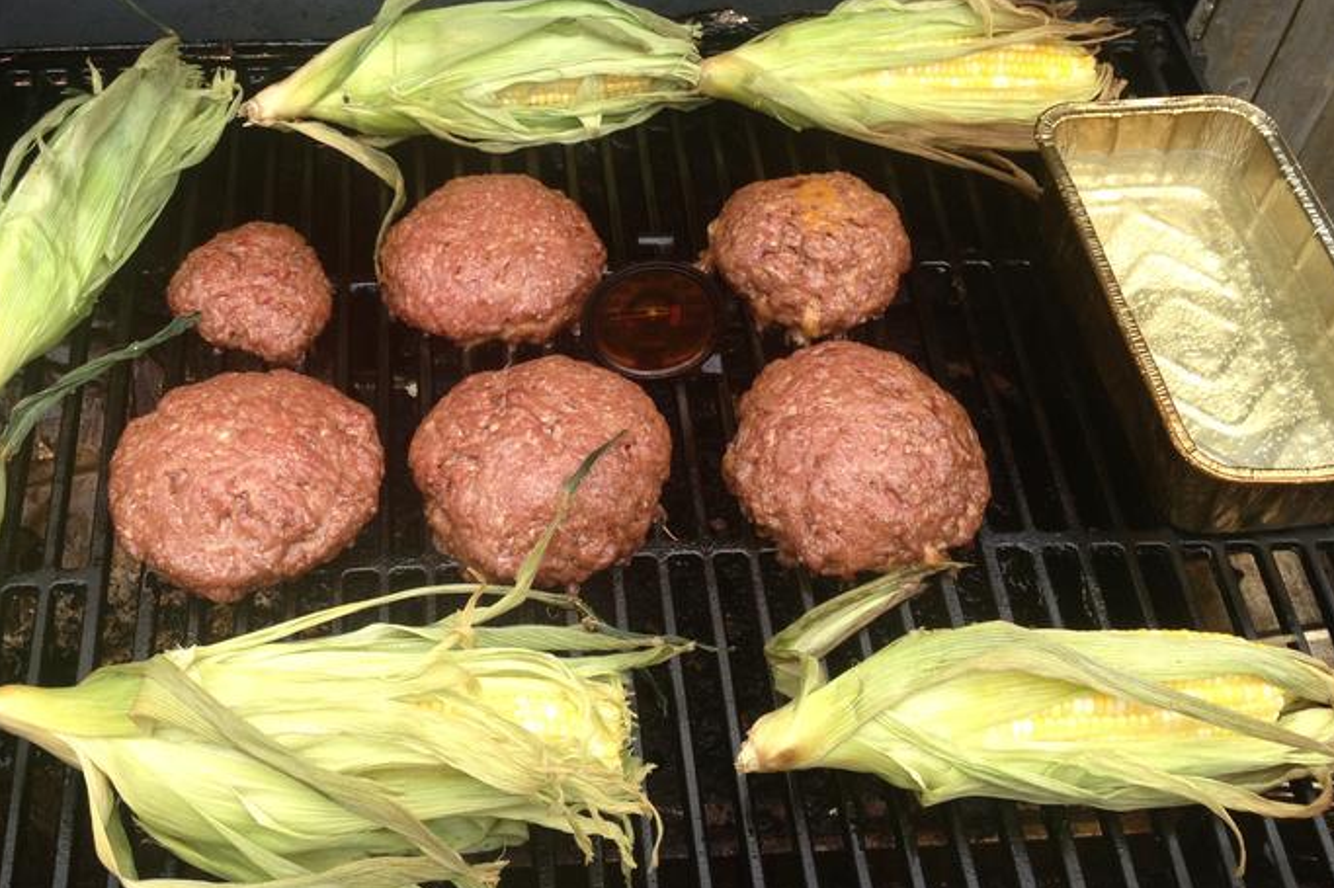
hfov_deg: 40.9
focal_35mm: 48
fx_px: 1778
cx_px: 518
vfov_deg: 27.9
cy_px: 307
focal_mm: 4.28
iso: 50
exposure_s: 1/557
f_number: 2.4
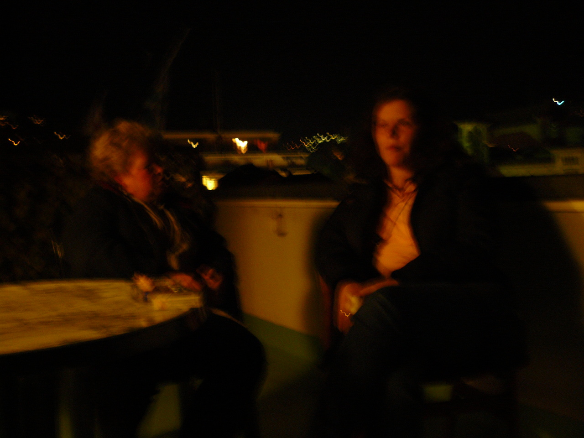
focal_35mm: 36
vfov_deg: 39.7
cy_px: 219
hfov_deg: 51.4
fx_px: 607
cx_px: 292
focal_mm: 6
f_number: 2.8
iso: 200
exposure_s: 1
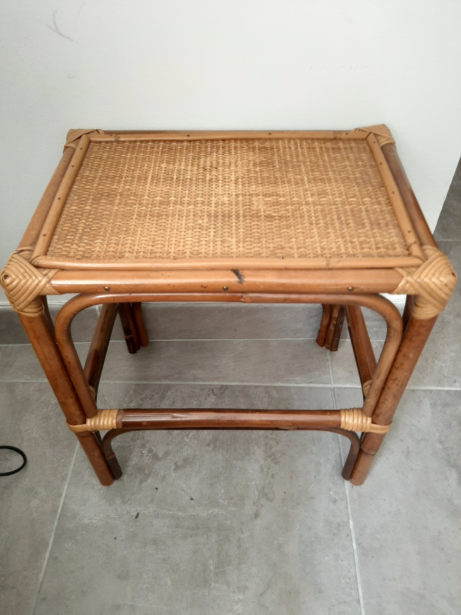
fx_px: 462
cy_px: 308
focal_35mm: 26
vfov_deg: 67.3
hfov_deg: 53.1
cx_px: 230
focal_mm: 3.93
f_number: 1.7
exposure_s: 1/50
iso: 125
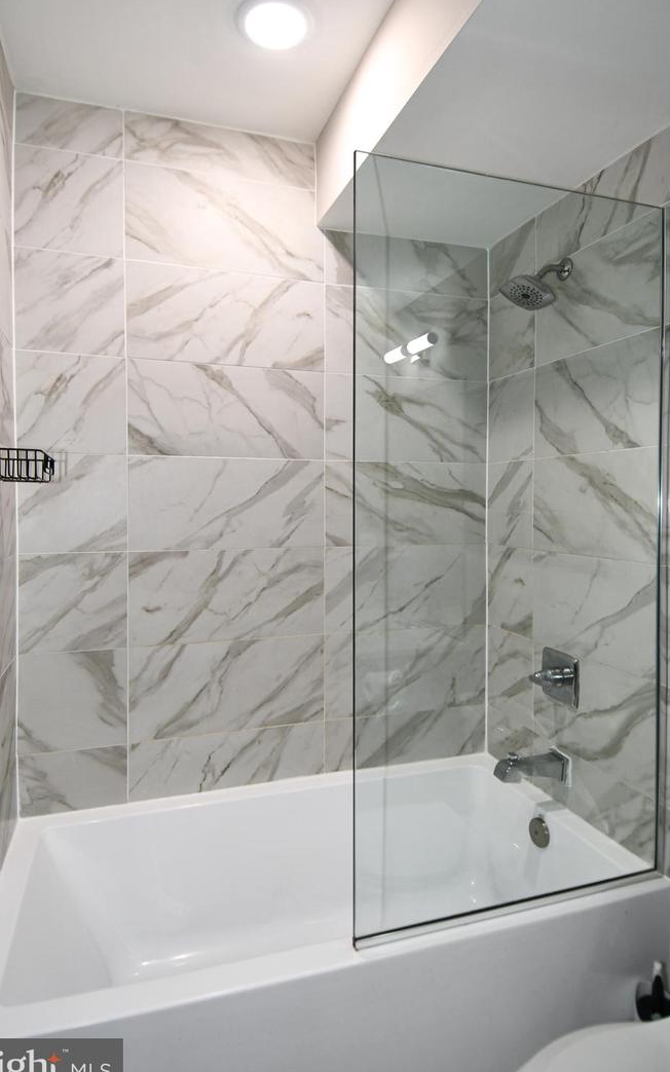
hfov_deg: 62.2
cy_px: 543
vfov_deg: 88.0
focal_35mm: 19
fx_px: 555
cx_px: 312
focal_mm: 12
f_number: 4
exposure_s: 1/60
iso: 280
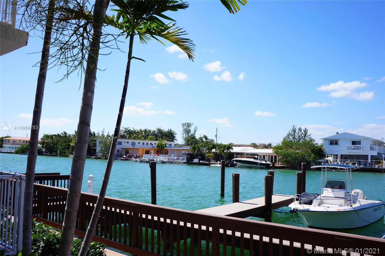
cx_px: 192
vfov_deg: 43.5
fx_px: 321
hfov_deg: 62.0
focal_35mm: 30
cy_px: 128
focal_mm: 20
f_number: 16
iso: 100
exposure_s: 1/80
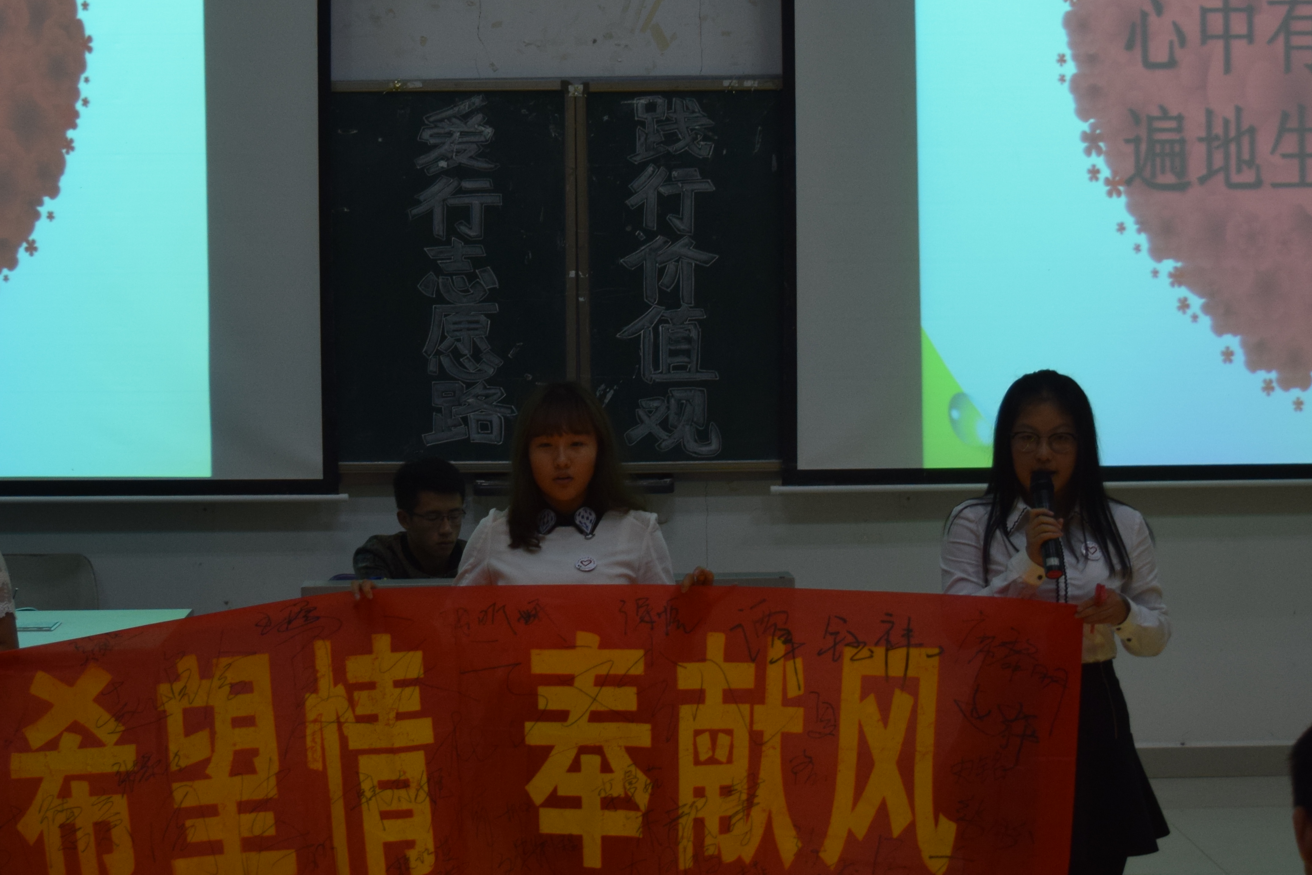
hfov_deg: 30.0
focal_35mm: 67
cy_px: 384
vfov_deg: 20.3
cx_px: 509
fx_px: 2441
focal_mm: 23
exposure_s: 1/60
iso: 500
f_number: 4
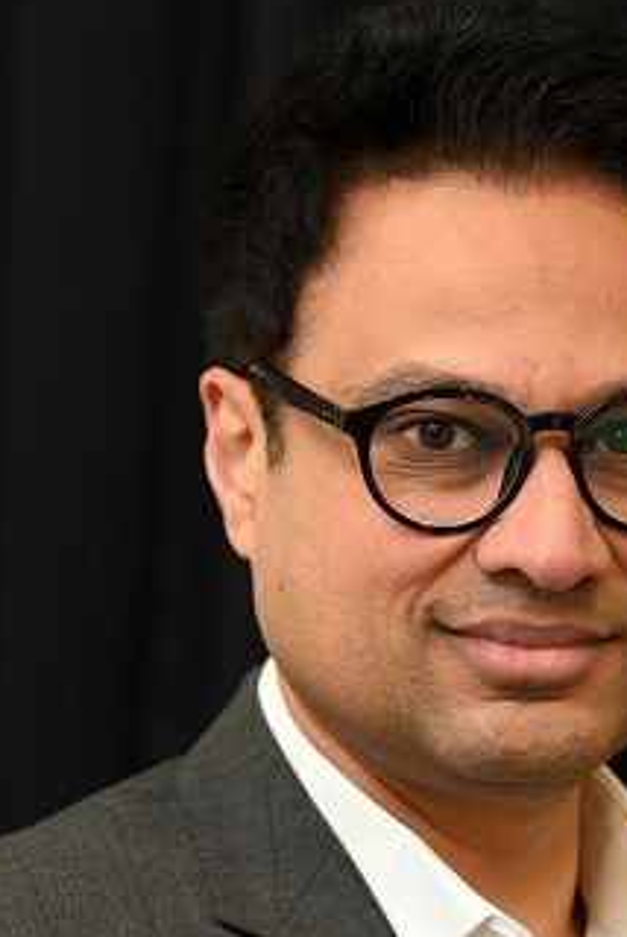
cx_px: 431
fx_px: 5552
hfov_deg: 6.5
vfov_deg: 9.6
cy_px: 611
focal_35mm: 213
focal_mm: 130
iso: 800
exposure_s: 1/100
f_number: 4
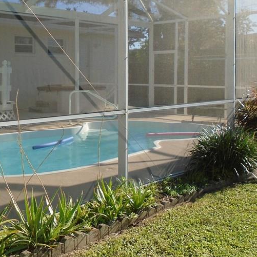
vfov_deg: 35.6
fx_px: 395
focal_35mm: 47
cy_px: 82
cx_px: 77
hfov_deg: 35.5
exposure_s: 1/500
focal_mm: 4.6
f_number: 3.2
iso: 100
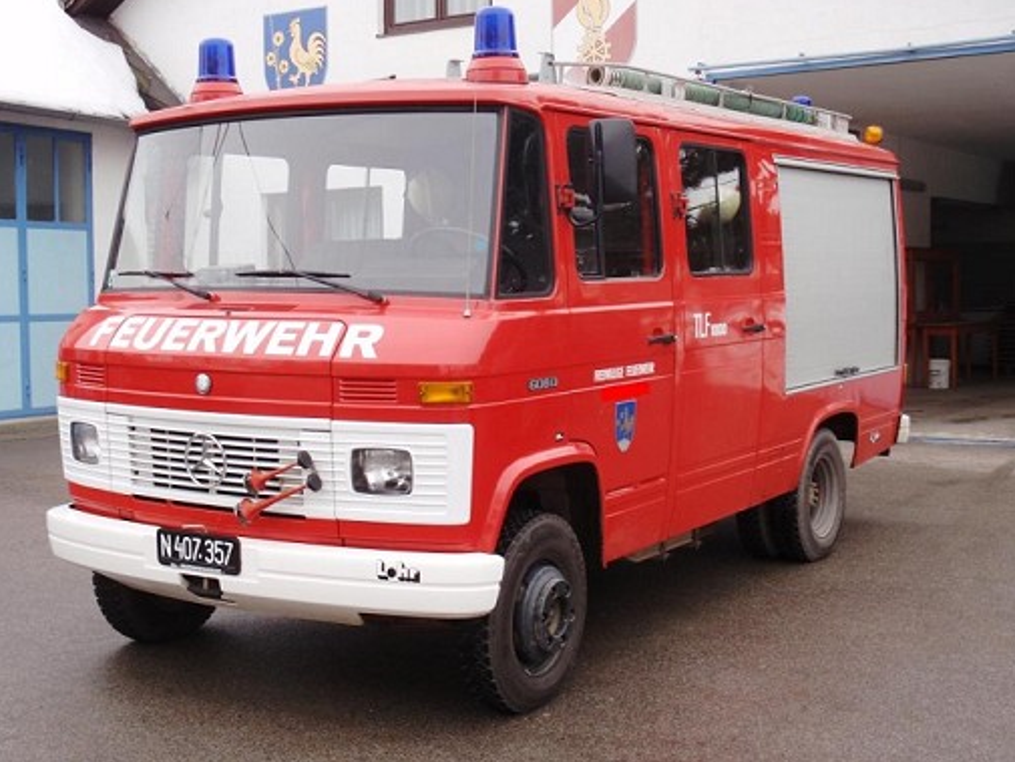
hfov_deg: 38.9
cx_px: 513
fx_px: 1437
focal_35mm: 49
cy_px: 381
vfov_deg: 29.7
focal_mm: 8.69
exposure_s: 1/60
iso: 64
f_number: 4.2
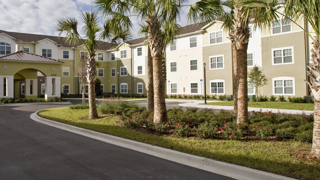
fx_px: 254
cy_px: 49
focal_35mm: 30
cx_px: 94
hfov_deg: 61.9
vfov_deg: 38.1
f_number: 11
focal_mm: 17
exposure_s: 1/1000
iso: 200
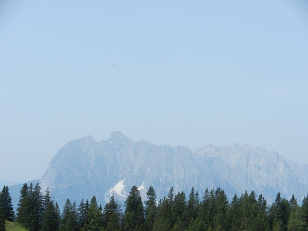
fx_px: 943
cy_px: 116
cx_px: 154
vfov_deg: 14.0
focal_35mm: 106
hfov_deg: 18.5
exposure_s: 1/800
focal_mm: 19.1
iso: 160
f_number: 5
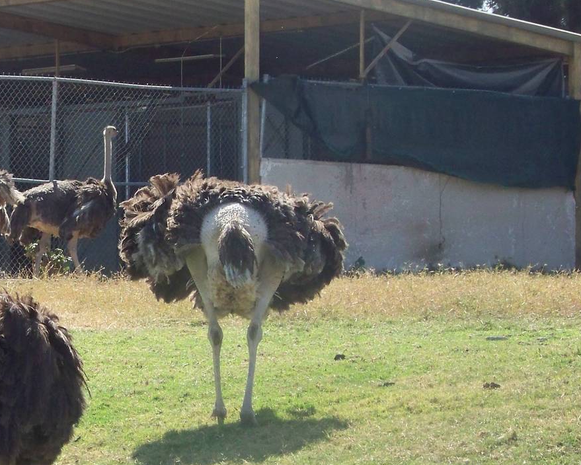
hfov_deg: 9.3
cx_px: 64
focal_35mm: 206
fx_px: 3544
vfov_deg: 7.5
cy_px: 328
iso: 200
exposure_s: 1/800
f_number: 4.5
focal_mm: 19.3
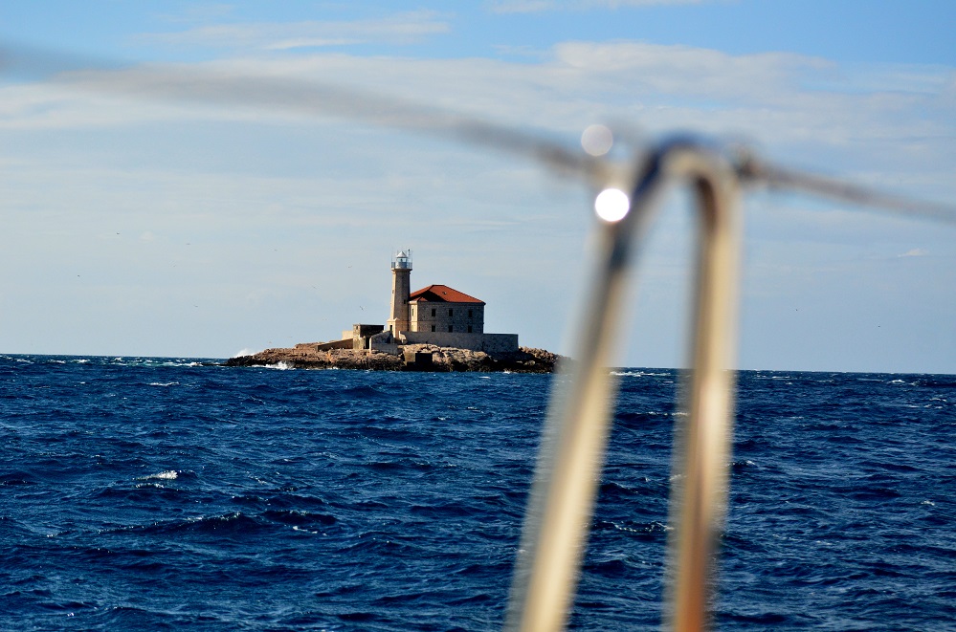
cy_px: 316
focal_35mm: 105
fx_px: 2782
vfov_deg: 13.0
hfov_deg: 19.5
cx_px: 478
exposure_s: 1/8000
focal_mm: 70
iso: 800
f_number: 4.5
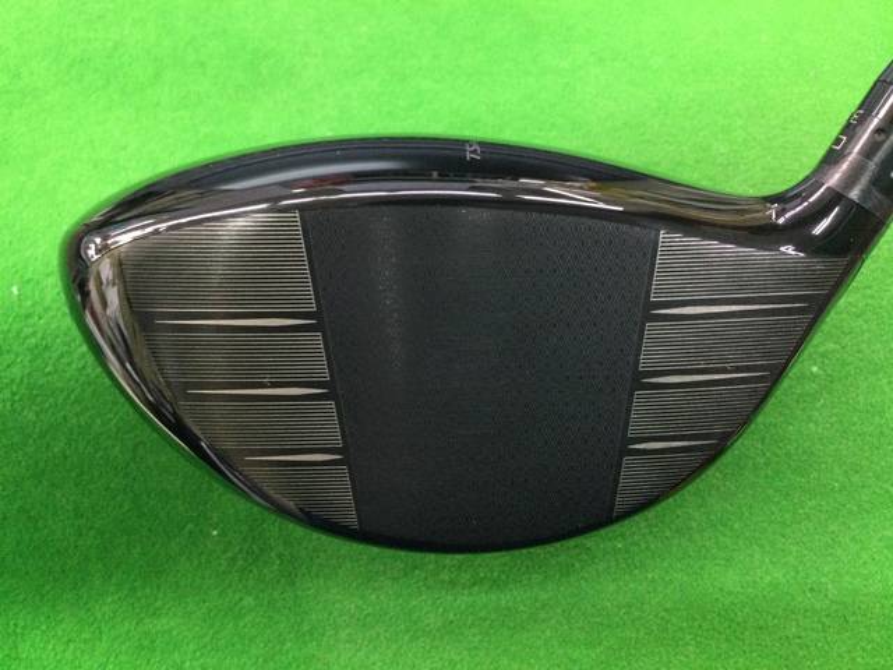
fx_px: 800
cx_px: 446
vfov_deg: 45.4
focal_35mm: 31
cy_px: 335
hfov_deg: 58.4
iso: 200
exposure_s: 1/30
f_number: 2.4
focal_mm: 3.3
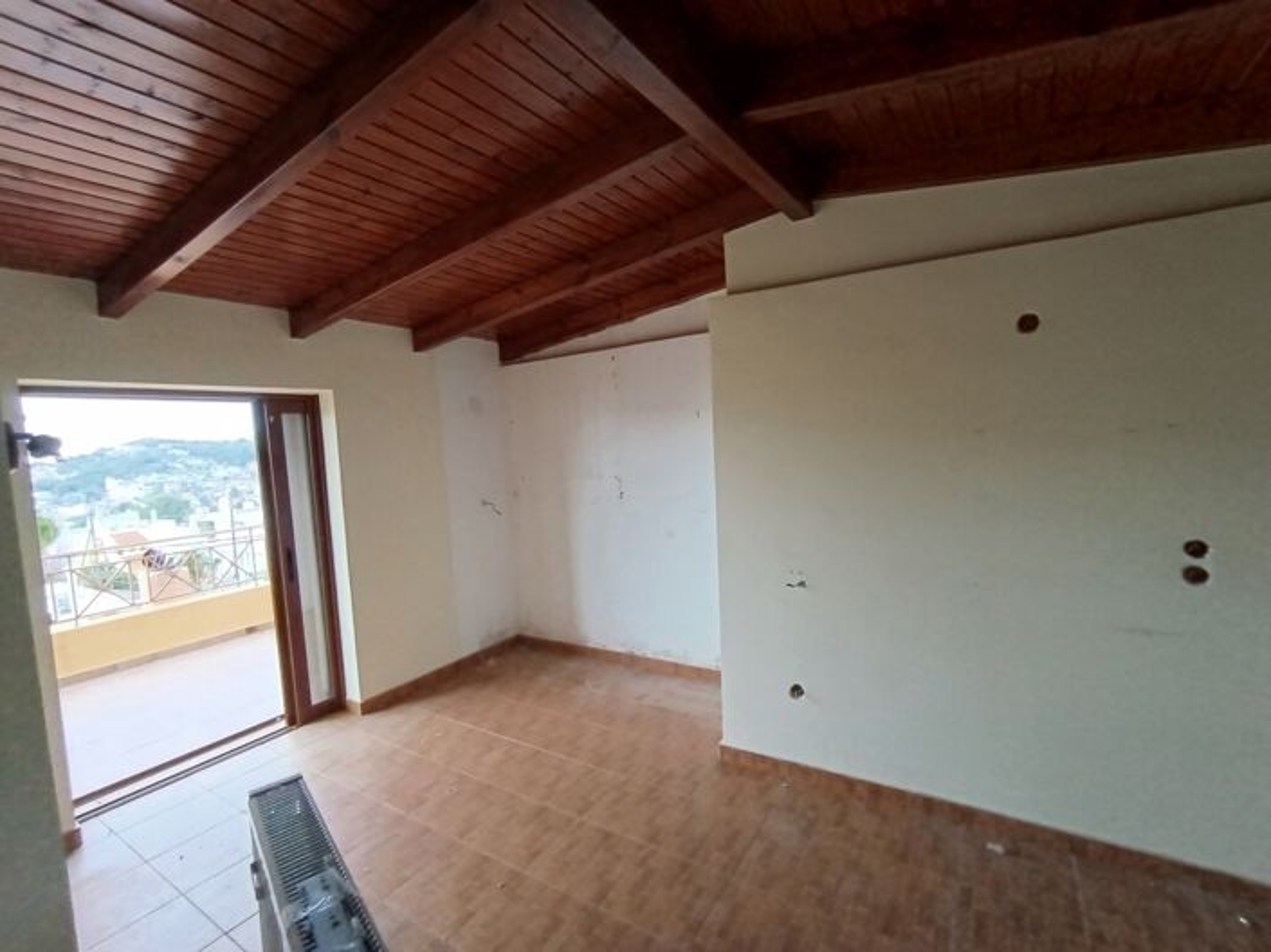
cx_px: 636
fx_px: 587
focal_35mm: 16
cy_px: 476
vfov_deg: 78.1
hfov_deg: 94.5
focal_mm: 1.65
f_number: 2.2
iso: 200
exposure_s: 1/50
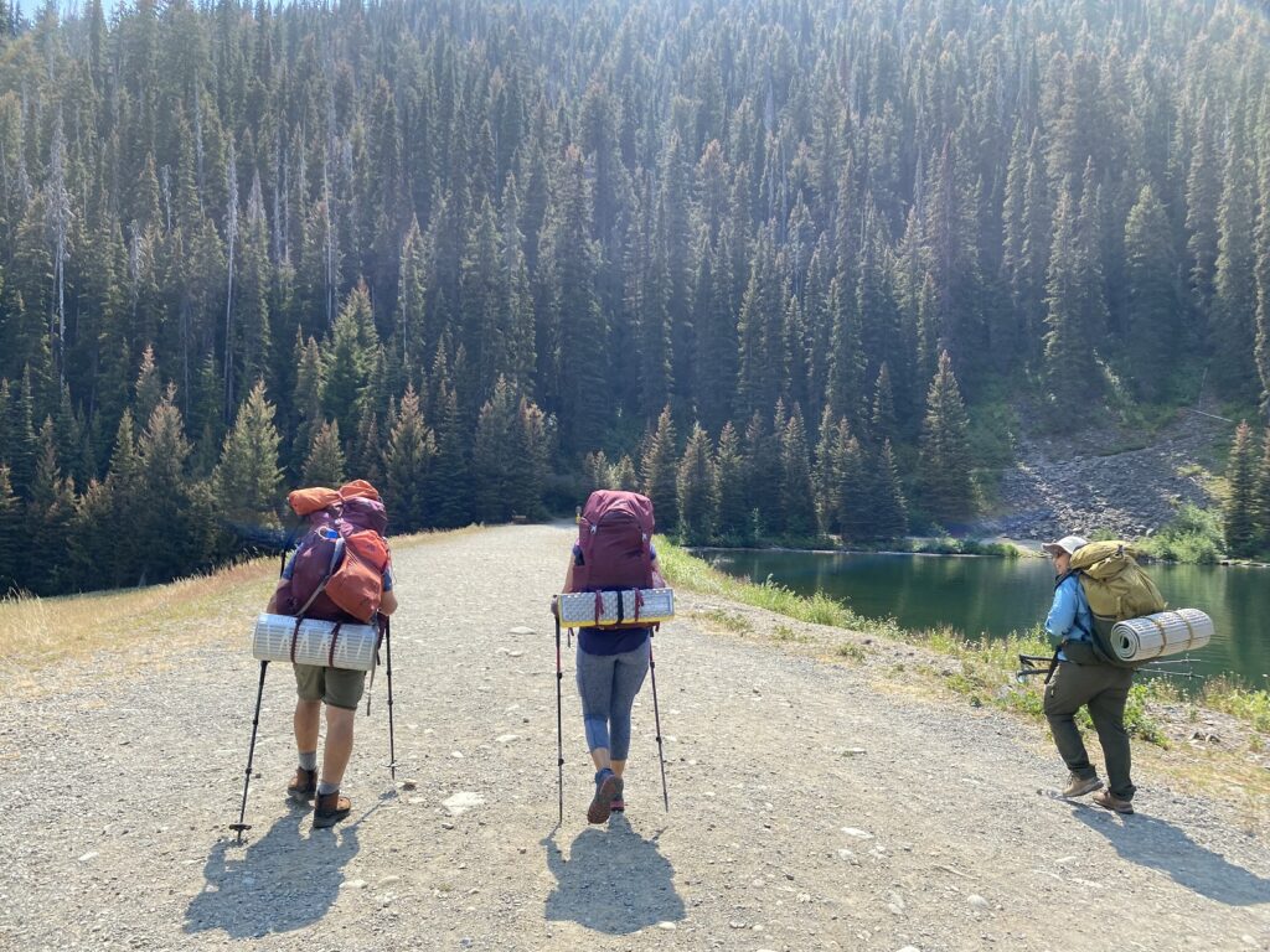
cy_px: 476
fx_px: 954
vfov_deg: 53.1
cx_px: 635
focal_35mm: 26
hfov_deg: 67.3
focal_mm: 4.25
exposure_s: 1/1232
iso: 32
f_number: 1.8
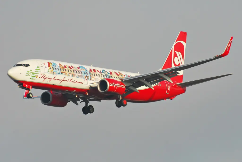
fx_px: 3025
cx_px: 121
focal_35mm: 450
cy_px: 81
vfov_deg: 3.1
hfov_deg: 4.6
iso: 200
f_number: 8
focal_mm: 300
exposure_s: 1/500
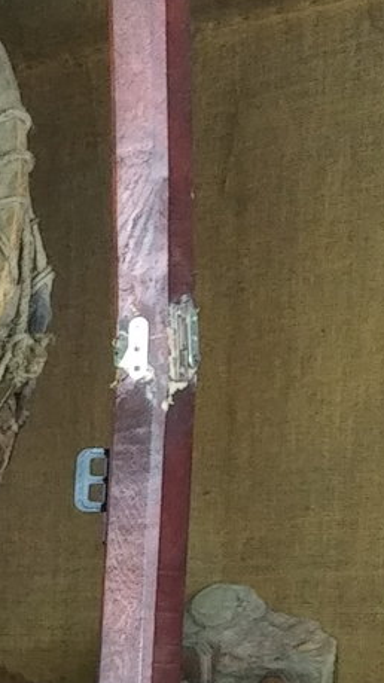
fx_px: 2481
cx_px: -333
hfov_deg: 8.5
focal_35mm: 137
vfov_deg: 15.3
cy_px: 756
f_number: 2
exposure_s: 1/40
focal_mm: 4.52
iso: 329
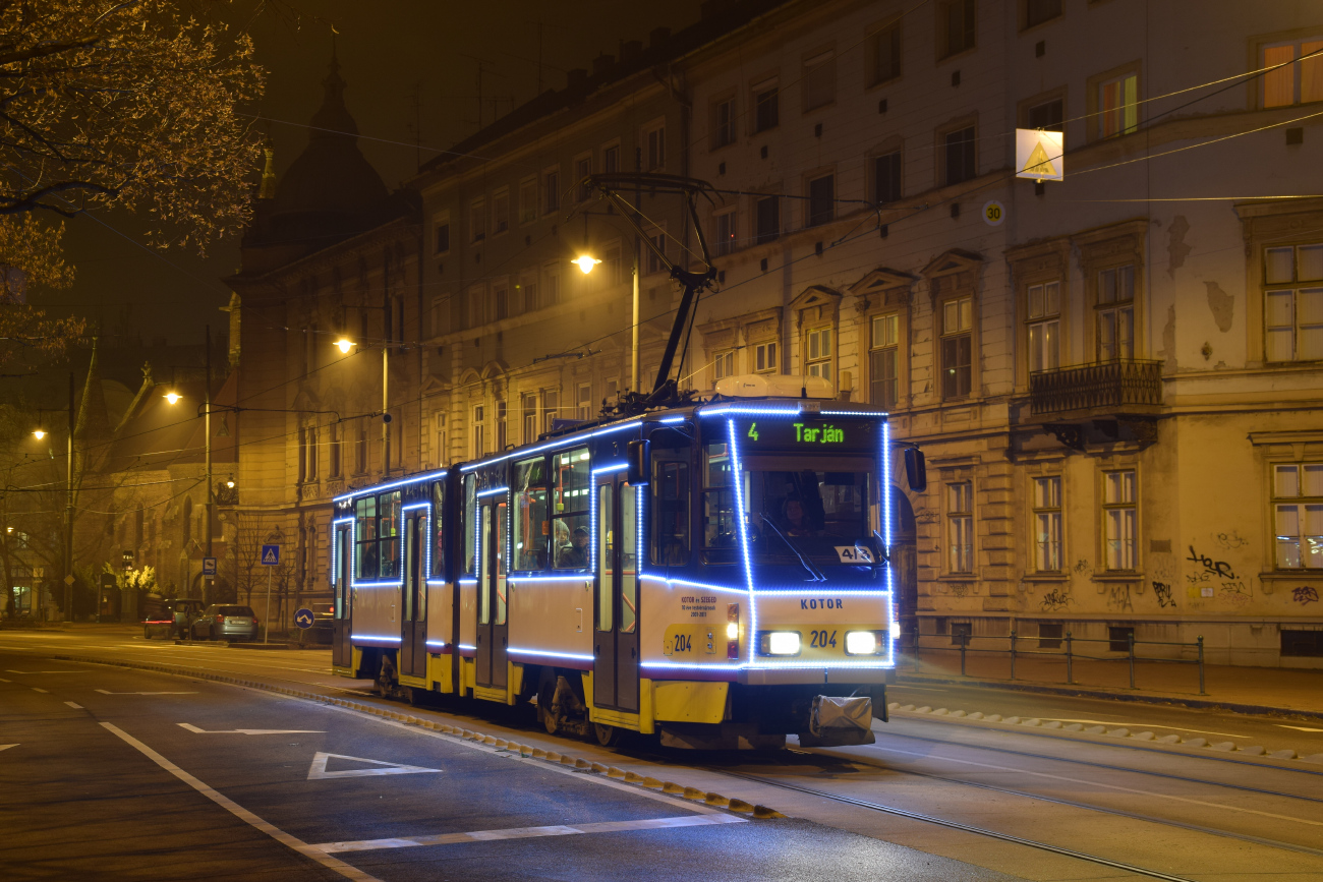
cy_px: 441
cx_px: 662
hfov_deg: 35.0
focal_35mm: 57
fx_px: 2095
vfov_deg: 23.8
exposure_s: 1/1.6
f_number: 6.3
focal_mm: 38
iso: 200
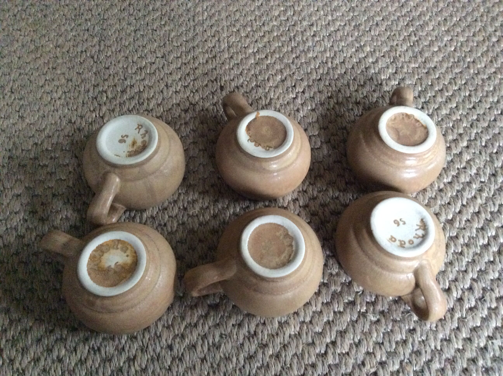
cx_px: 252
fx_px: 464
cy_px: 188
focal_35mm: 32
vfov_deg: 44.1
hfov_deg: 56.9
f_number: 2.4
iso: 500
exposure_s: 1/17
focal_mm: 3.3
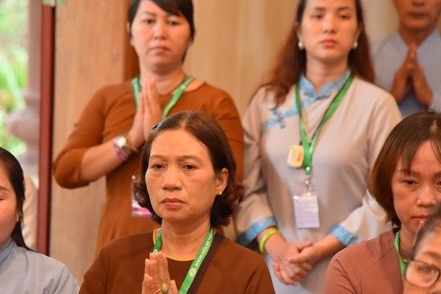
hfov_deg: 12.9
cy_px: 191
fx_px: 1947
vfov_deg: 8.6
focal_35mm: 159
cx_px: 187
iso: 1600
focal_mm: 120
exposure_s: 1/125
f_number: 4.5
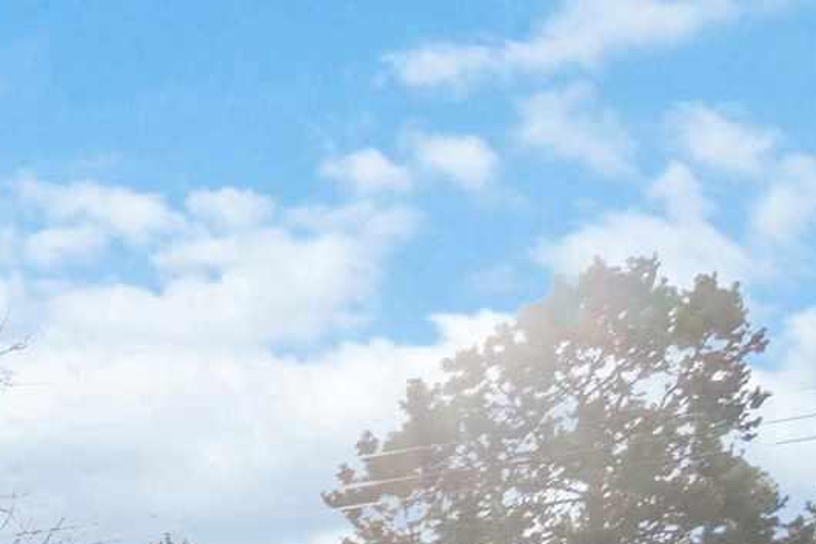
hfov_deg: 17.4
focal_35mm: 87
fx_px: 1971
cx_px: -776
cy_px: 1233
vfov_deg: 12.8
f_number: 8
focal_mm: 10
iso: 100
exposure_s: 1/125
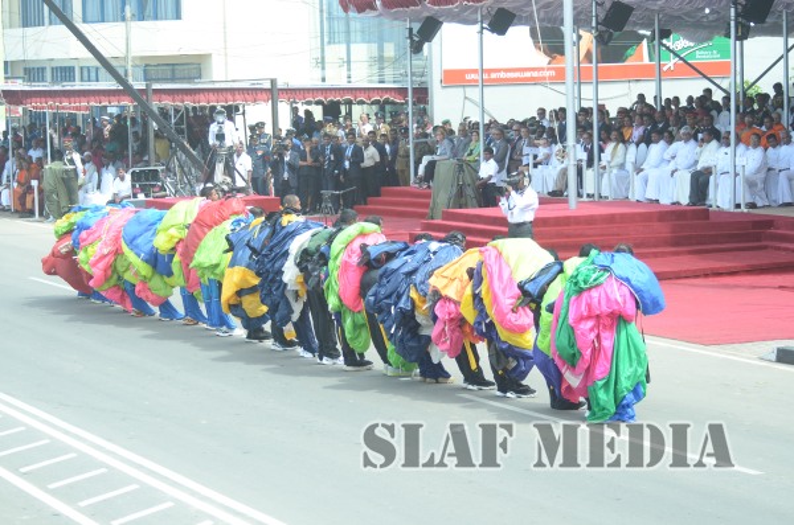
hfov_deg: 17.1
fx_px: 2640
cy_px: 262
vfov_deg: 11.4
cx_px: 397
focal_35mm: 120
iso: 200
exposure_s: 1/400
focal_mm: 80
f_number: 4.5
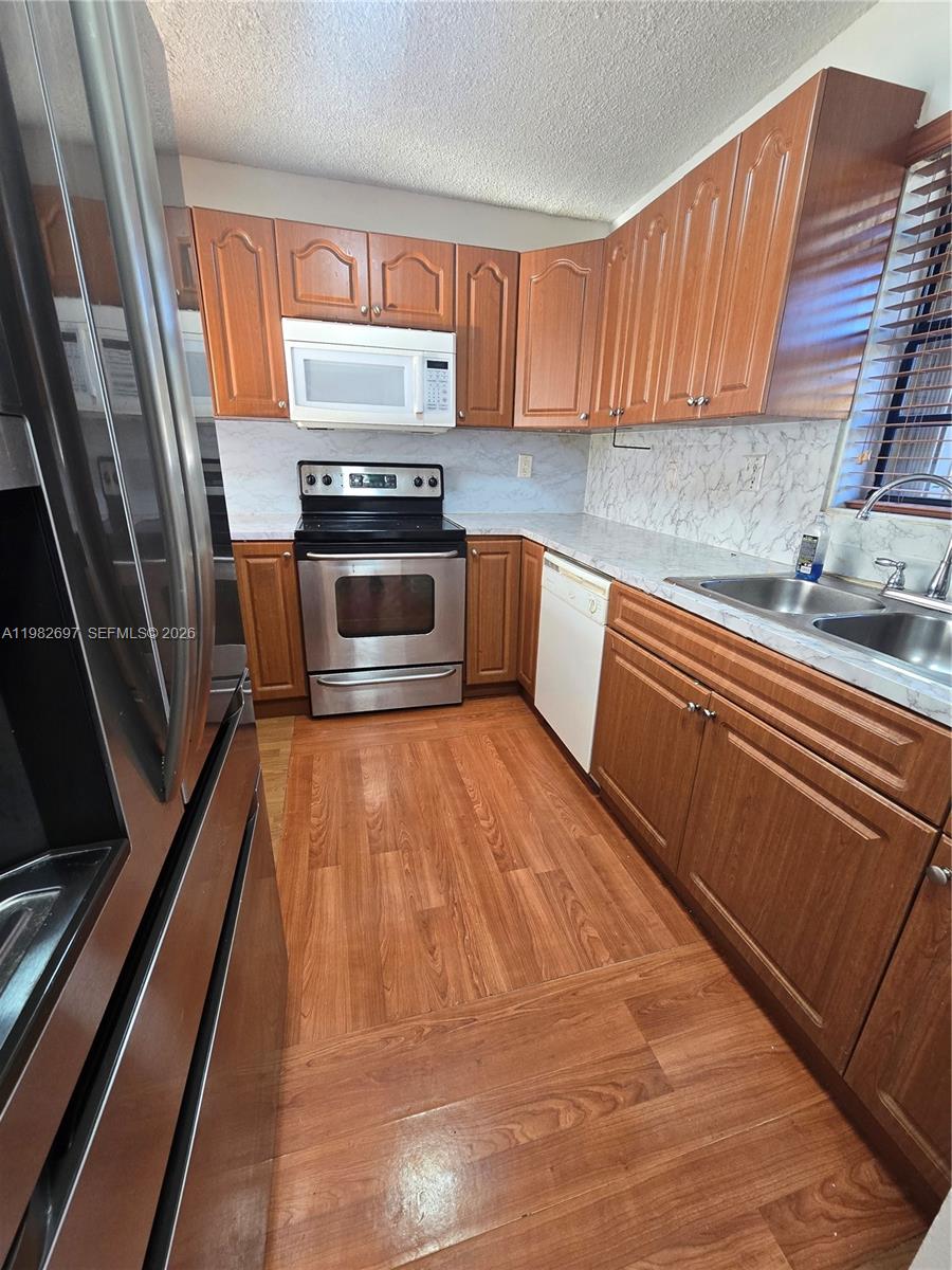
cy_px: 635
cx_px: 476
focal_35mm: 13
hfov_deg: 89.9
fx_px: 477
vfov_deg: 106.2
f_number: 2.2
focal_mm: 2.2
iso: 160
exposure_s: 1/60
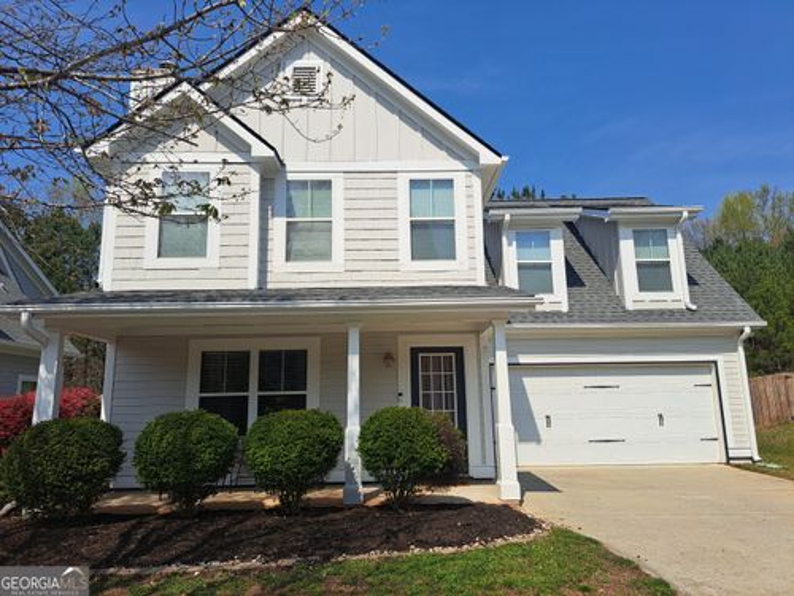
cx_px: 397
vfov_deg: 56.8
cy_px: 298
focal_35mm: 24
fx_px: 550
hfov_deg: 71.6
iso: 50
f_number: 1.8
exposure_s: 1/2079
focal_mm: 5.23
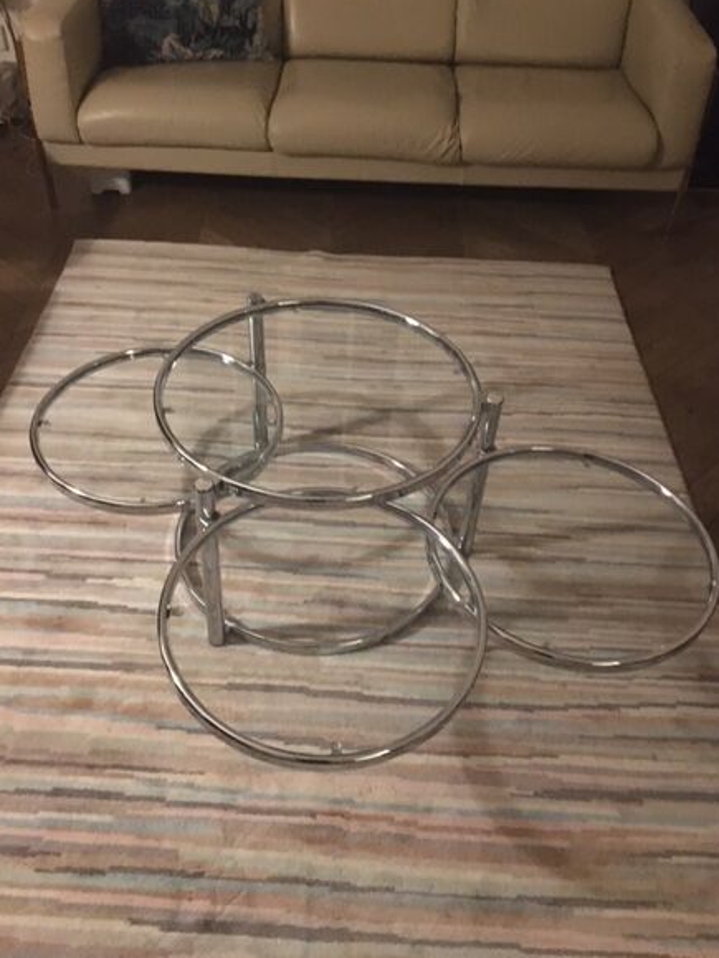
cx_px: 357
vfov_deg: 56.8
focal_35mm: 32
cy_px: 456
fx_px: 886
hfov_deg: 44.2
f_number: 2.2
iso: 640
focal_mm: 4.15
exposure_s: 1/17
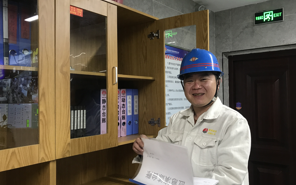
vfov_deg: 37.3
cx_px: 161
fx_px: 274
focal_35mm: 34
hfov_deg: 56.6
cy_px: 89
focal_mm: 3.99
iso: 50
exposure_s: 1/17
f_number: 1.8
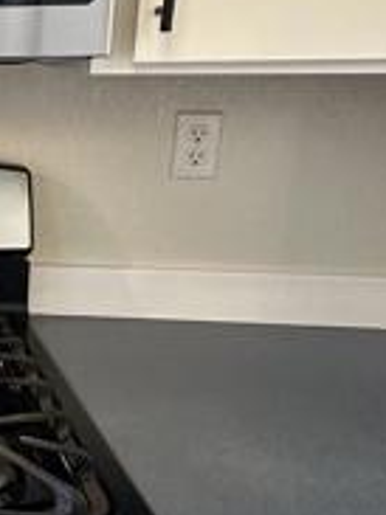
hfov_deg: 21.6
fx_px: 729
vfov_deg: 38.6
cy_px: 186
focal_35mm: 49
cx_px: -273
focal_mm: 2.22
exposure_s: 1/60
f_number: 2.2
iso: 250
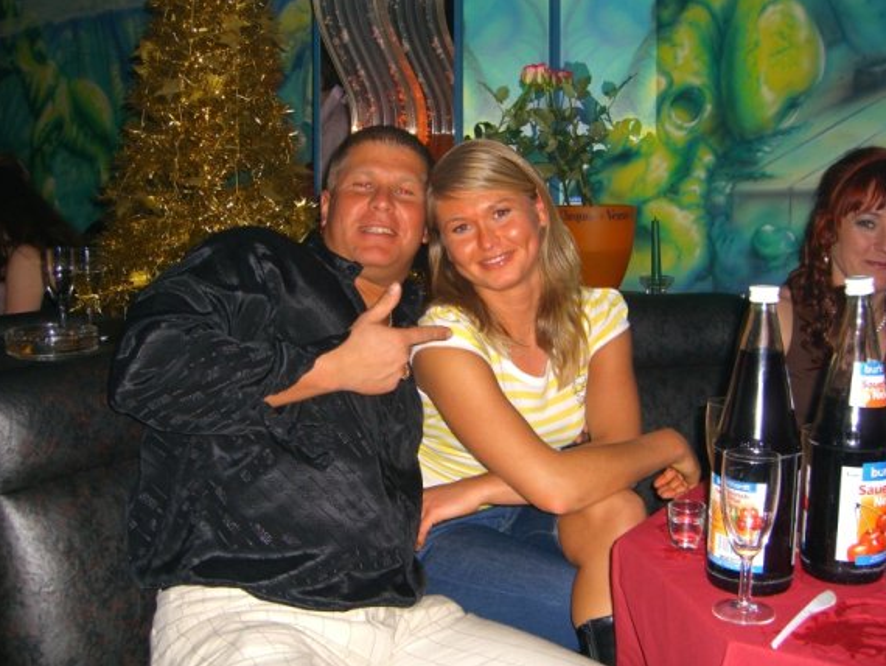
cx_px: 432
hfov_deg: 46.8
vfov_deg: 36.0
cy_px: 322
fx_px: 1024
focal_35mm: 40
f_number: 2.8
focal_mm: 7.9
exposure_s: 1/60
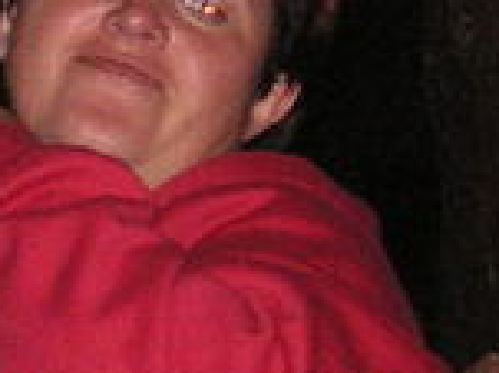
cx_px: -380
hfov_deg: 6.0
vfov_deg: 4.6
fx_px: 4652
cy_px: 224
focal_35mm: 323
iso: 160
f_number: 3.9
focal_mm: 10.2
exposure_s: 1/60
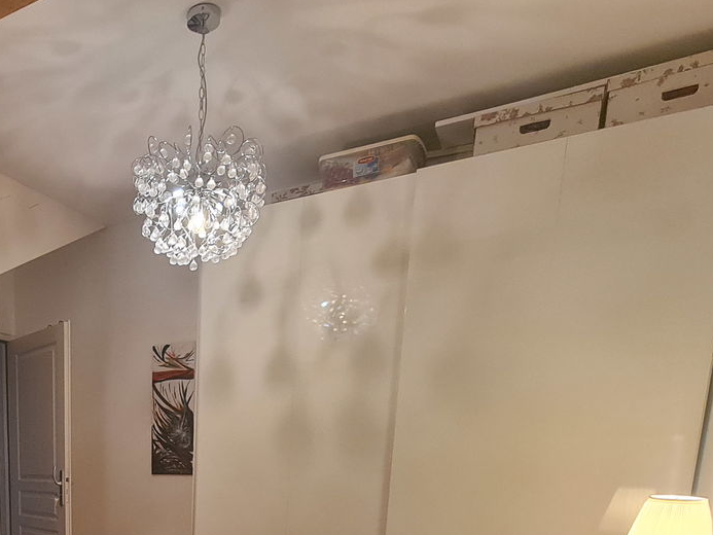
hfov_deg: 54.0
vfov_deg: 38.6
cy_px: 590
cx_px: 101
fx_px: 618
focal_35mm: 30
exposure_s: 1/50
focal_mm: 2.2
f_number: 2.2
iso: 400
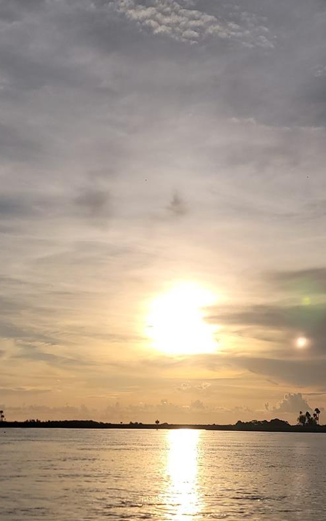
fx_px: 569
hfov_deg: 31.9
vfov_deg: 49.0
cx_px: 202
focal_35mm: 40
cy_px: 311
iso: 20
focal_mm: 7
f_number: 1.8
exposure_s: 1/3579
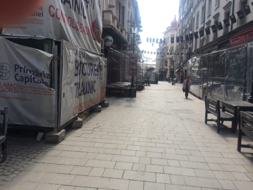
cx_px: 126
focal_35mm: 29
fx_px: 212
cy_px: 95
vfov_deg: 48.2
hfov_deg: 61.7
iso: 32
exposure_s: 1/746
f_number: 2.2
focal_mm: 4.15
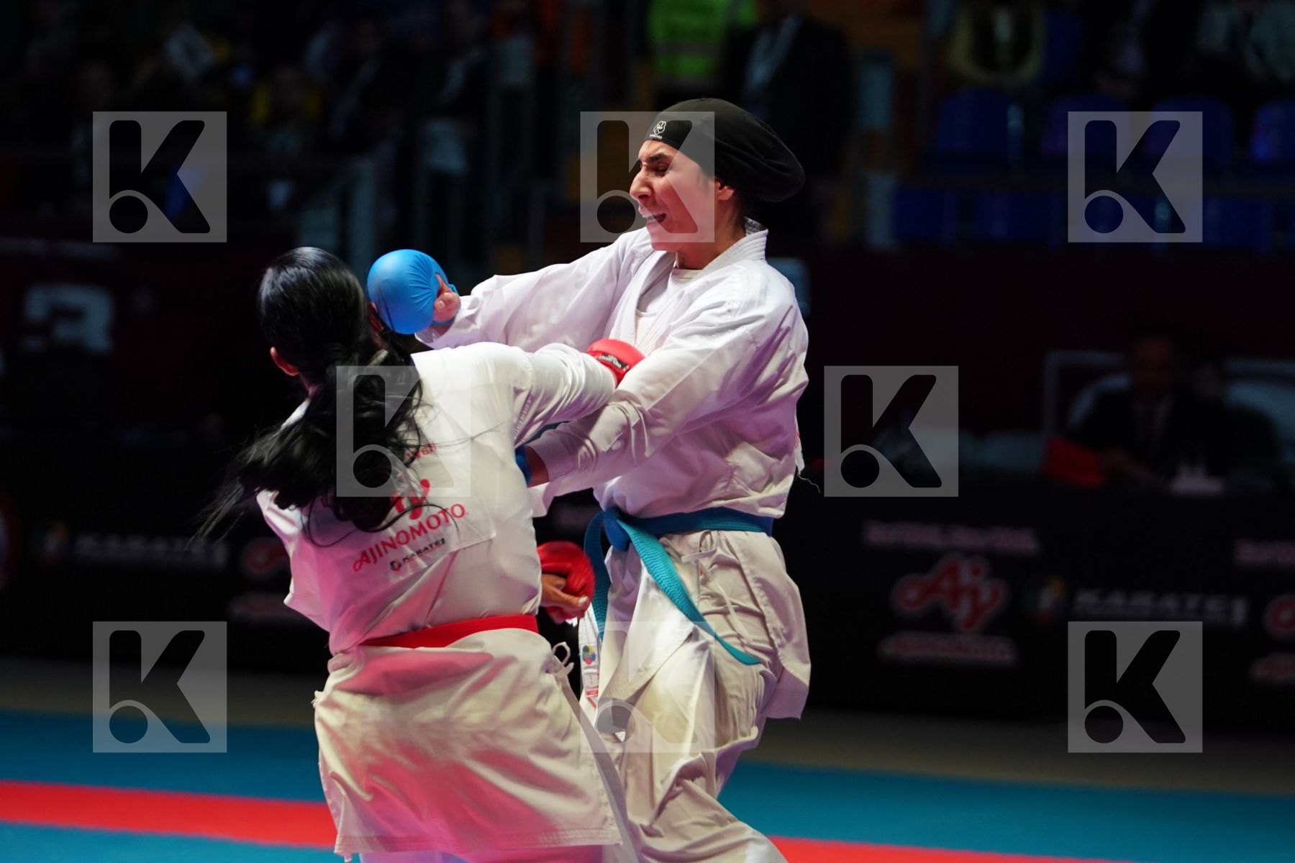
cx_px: 648
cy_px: 432
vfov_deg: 7.2
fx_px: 6834
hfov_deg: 10.8
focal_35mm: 190
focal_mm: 127
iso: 2000
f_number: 2.8
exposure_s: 1/1000
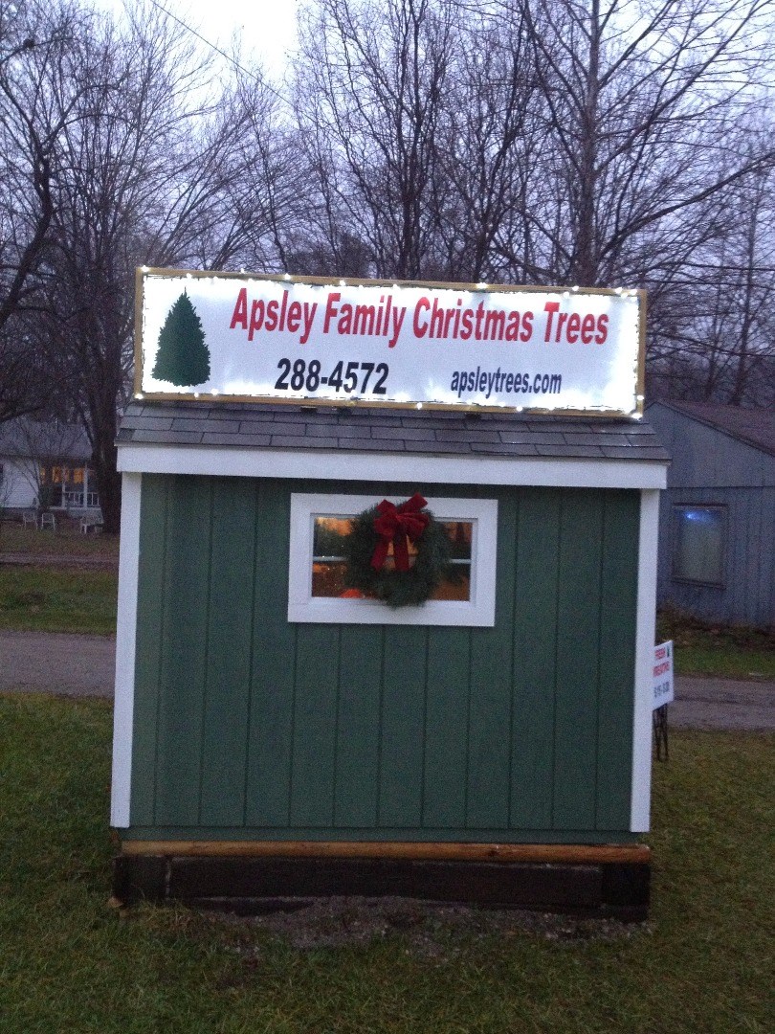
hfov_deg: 40.7
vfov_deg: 52.6
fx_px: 1045
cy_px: 517
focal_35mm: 35
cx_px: 388
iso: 400
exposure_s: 1/20
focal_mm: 4.28
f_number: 2.4
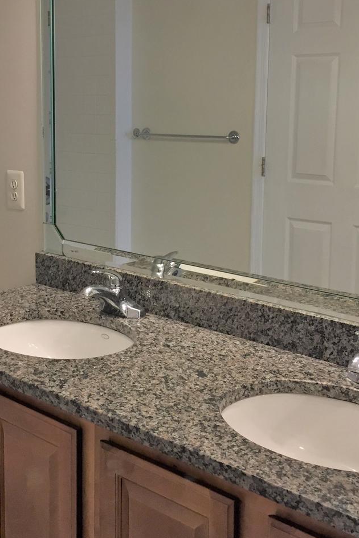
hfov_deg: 27.5
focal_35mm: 49
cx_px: 154
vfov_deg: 40.1
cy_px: 206
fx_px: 733
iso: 40
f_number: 2.2
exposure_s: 1/30
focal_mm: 4.15
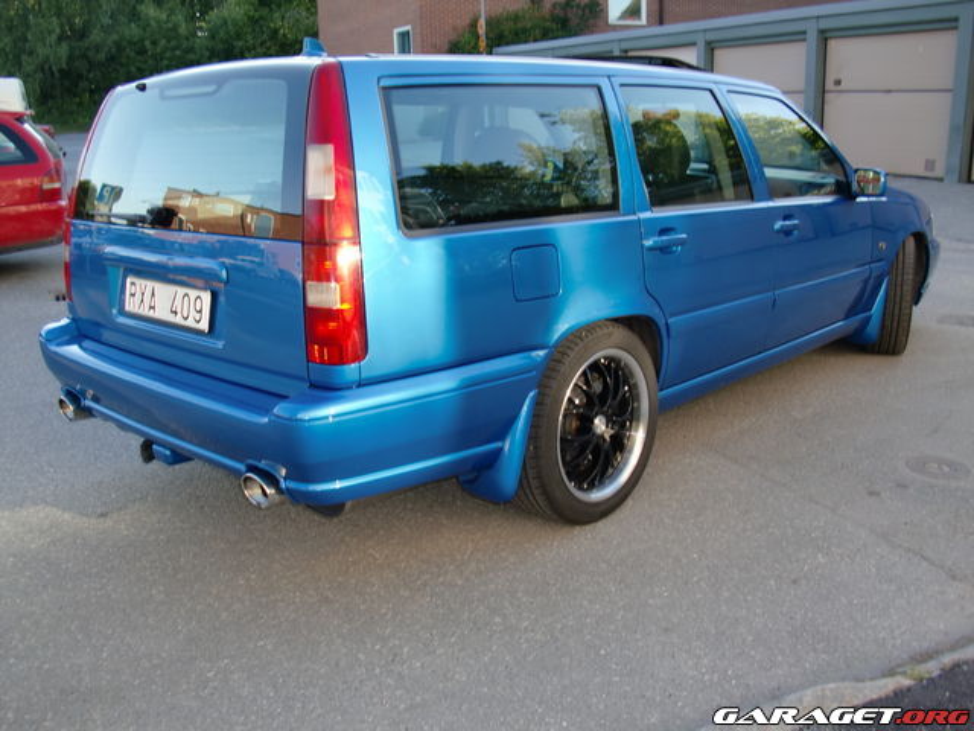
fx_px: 1013
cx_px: 487
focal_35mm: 36
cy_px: 366
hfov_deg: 51.4
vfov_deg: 39.7
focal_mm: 6.3
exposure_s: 1/125
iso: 64
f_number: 2.8
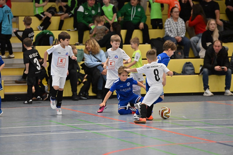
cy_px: 78
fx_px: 1294
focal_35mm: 200
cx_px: 116
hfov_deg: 10.3
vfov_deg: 6.9
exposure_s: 1/1250
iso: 8000
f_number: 3.5
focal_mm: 200
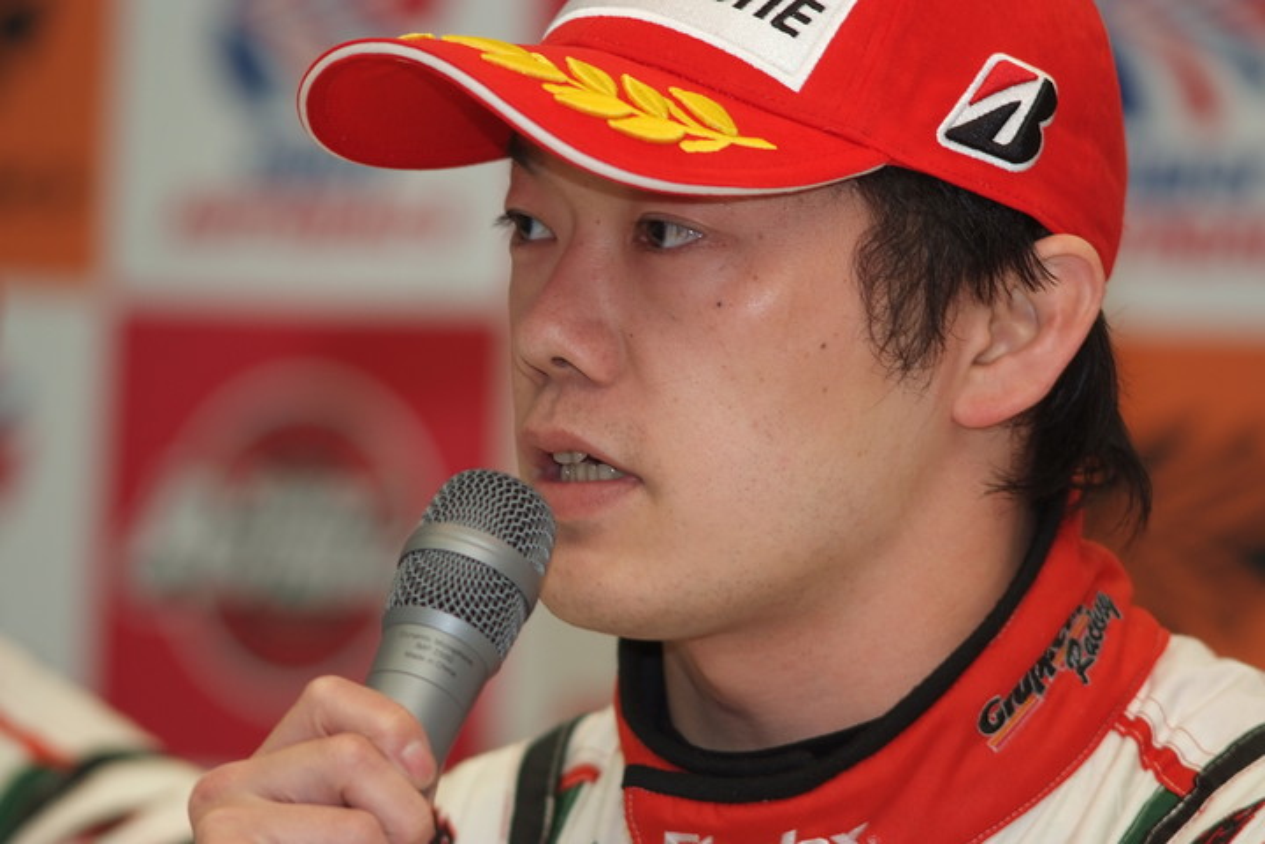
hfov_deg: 7.6
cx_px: 632
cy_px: 422
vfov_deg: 5.1
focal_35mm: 270
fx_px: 9487
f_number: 2.8
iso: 400
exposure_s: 1/125
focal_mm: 180
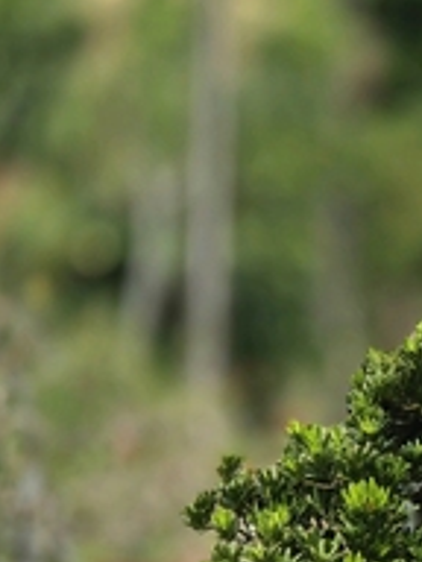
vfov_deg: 6.9
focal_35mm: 287
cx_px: 498
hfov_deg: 5.2
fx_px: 4665
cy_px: 468
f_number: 3.4
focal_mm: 18.6
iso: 64
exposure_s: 1/909
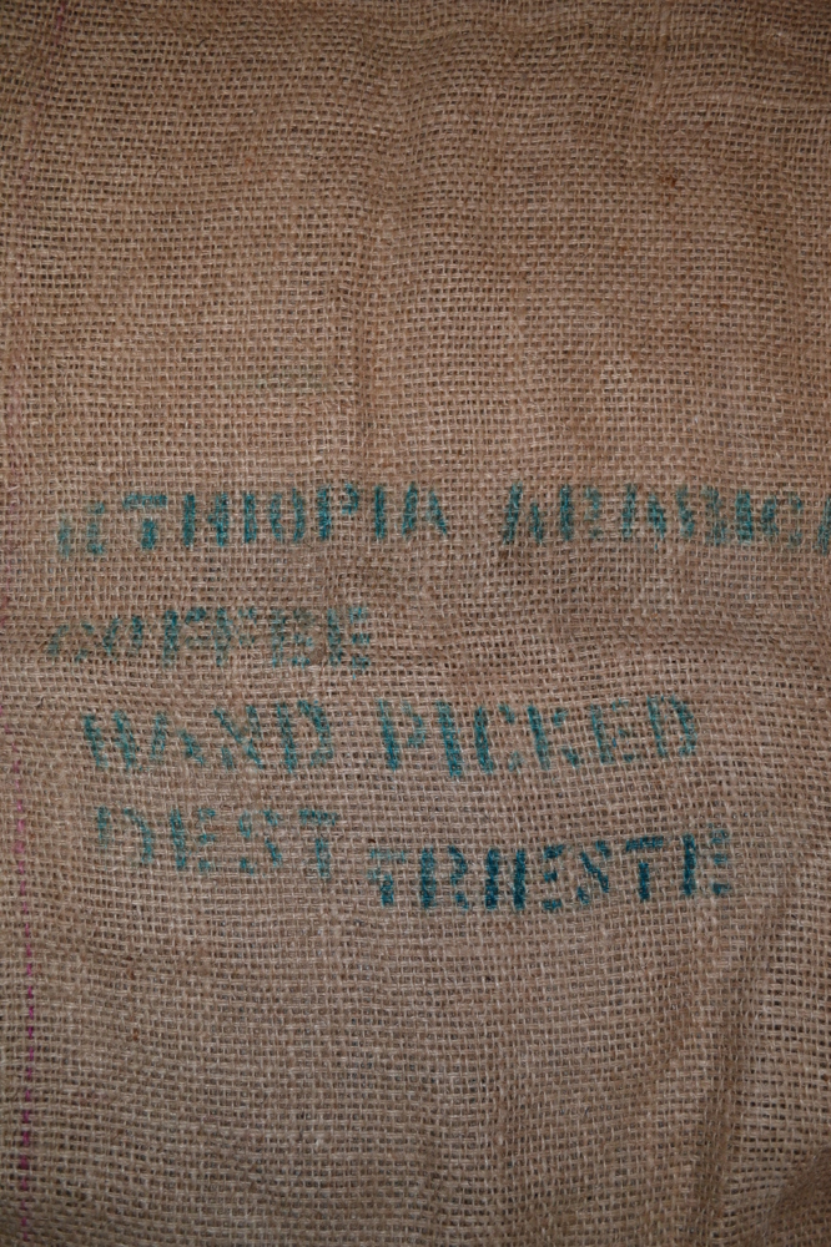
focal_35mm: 30
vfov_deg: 61.9
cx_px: 416
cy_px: 624
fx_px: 1039
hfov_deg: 43.6
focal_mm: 20
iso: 720
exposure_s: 1/60
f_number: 3.8
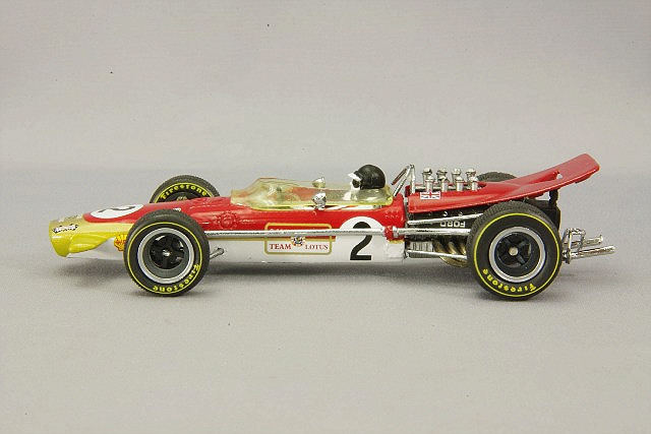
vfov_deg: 12.2
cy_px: 217
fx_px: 2026
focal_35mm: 112
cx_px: 326
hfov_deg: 18.3
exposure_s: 1
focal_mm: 75
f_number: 32
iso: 400
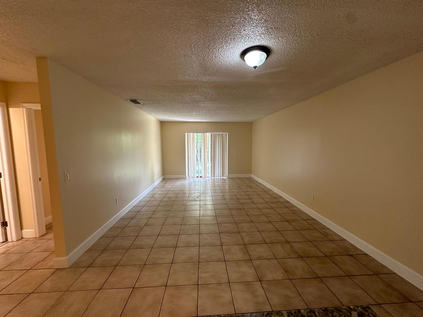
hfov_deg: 102.1
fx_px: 171
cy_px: 158
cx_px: 212
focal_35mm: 14
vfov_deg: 85.7
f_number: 2.2
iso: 200
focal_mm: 2.22
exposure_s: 1/60
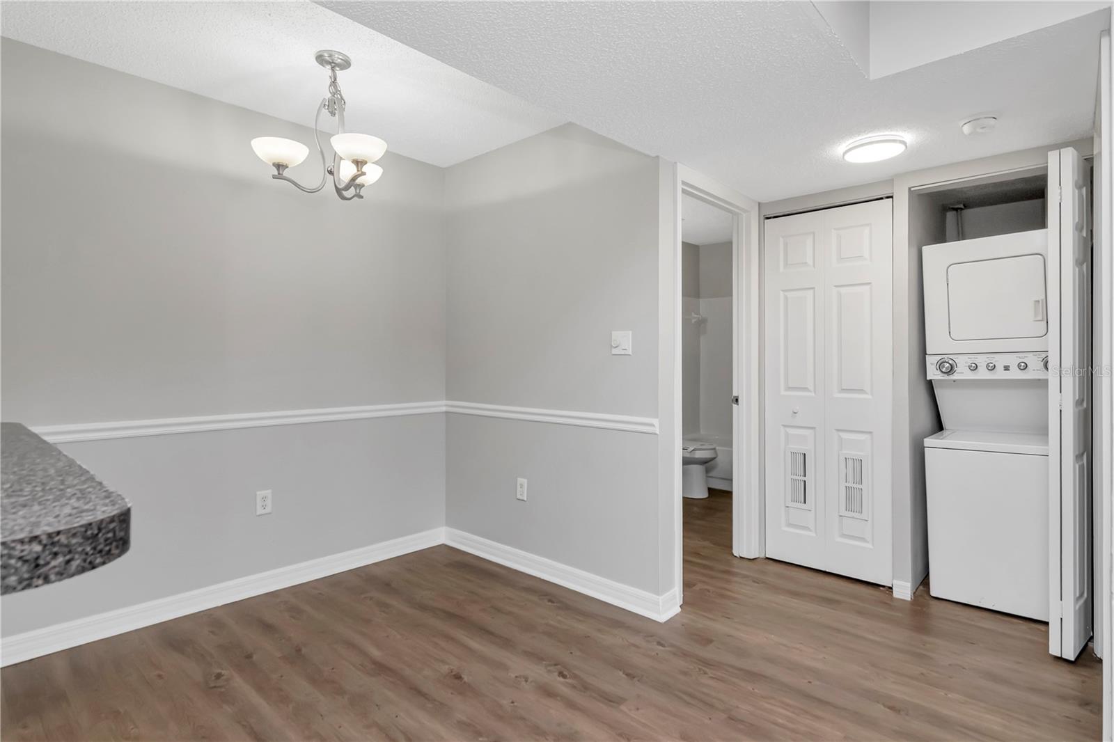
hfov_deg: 90.0
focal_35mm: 18
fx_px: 557
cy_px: 371
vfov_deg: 67.4
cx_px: 557
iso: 1250
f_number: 8
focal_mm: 12
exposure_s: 1/50
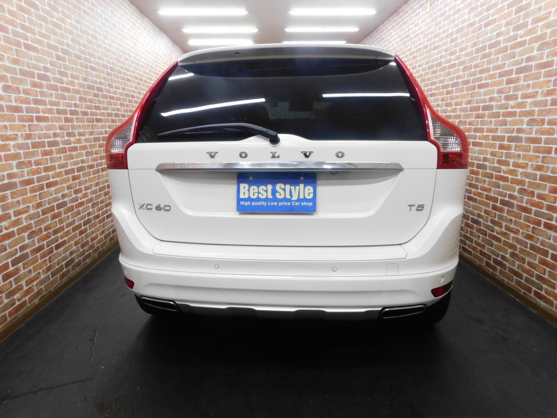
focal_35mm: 23
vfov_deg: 58.9
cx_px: 278
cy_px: 209
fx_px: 370
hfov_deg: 73.9
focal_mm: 4
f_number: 3
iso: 250
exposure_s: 1/30
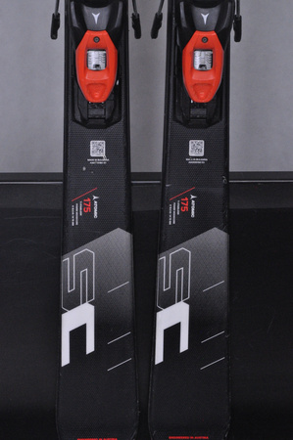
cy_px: 220
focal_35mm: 112
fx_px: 1377
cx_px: 146
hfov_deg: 12.2
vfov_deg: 18.2
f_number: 9.5
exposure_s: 1/125
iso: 3200
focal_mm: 75
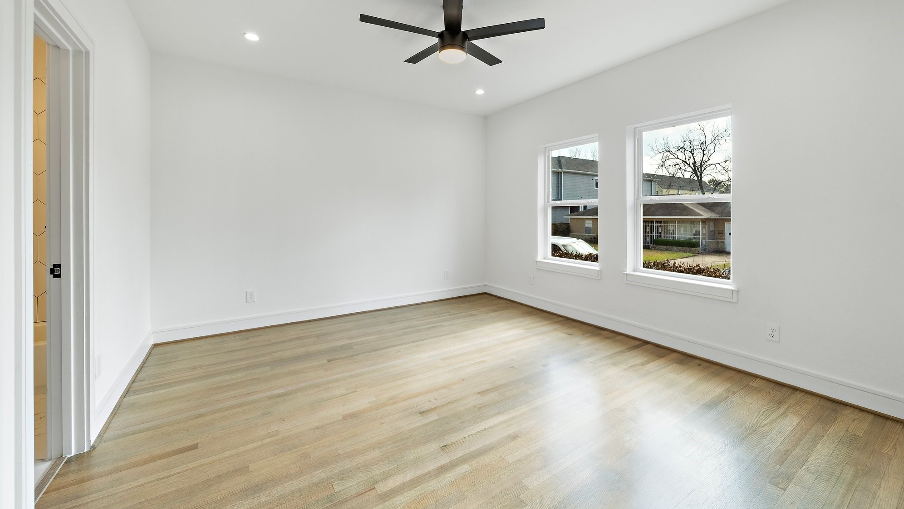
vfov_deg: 73.5
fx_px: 336
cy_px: 205
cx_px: 462
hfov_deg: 106.8
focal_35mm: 14
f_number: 8
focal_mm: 13
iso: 640
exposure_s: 1/25
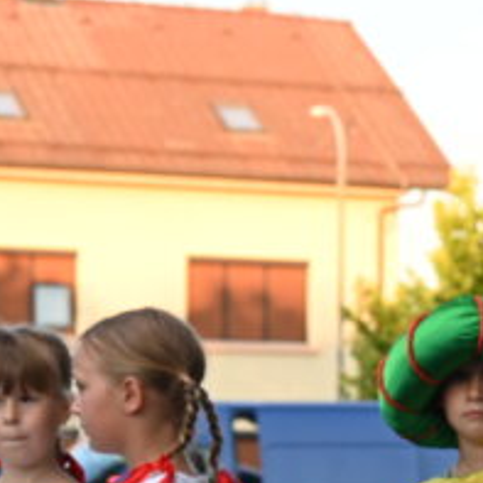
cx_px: 1008
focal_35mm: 238
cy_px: 587
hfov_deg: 7.1
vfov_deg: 7.3
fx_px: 3757
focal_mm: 54
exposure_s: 1/60
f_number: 5.6
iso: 140
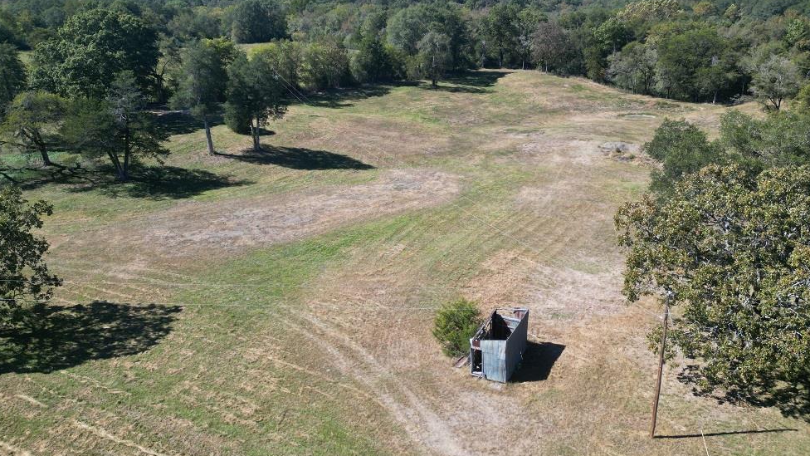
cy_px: 203
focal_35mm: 27
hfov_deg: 69.9
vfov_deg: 42.8
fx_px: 580
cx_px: 399
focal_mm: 6.72
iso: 140
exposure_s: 1/2000
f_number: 1.7
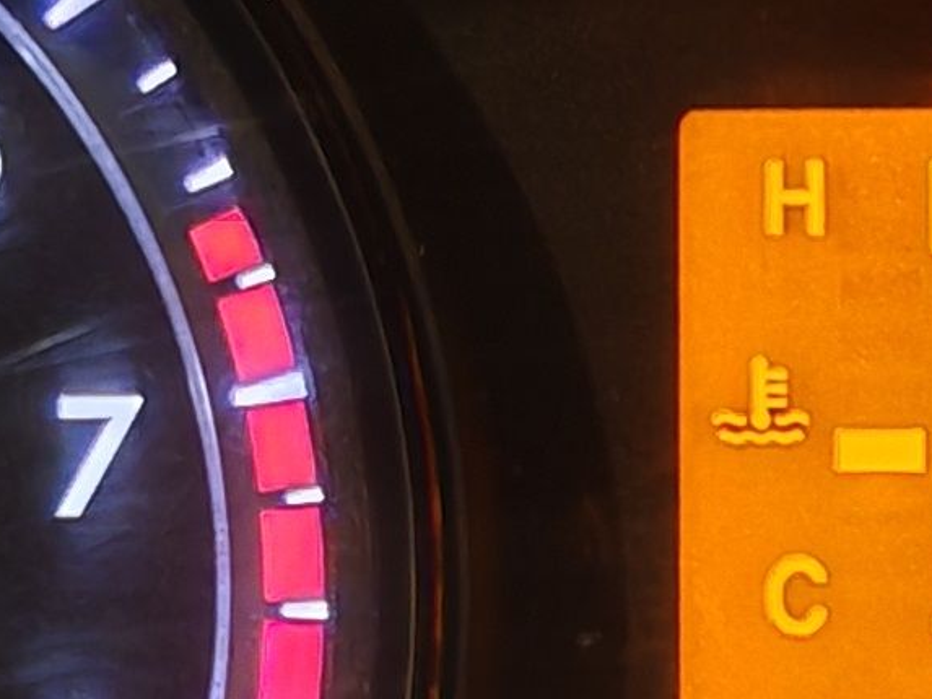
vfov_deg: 7.7
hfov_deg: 10.2
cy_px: 206
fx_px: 5197
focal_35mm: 193
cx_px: 955
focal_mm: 6.83
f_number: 1.4
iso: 160
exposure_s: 1/33
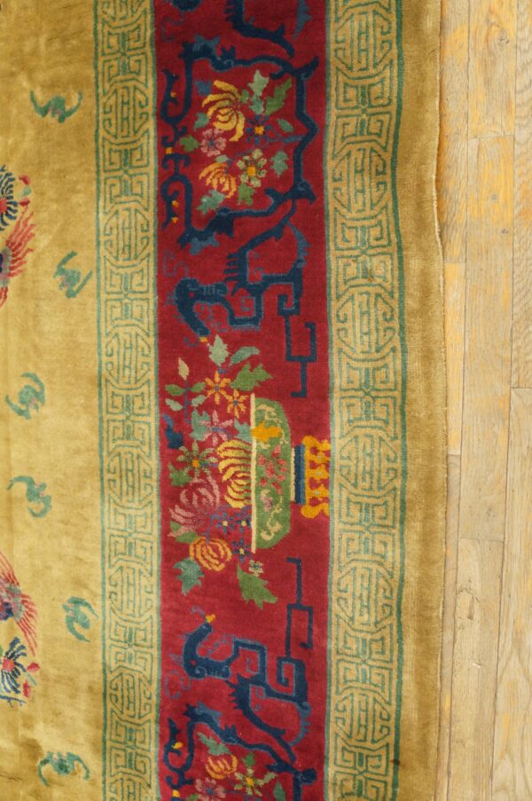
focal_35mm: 30
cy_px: 400
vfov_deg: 62.0
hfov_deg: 43.5
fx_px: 666
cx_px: 266
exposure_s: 1/125
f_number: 3.5
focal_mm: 20
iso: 3200
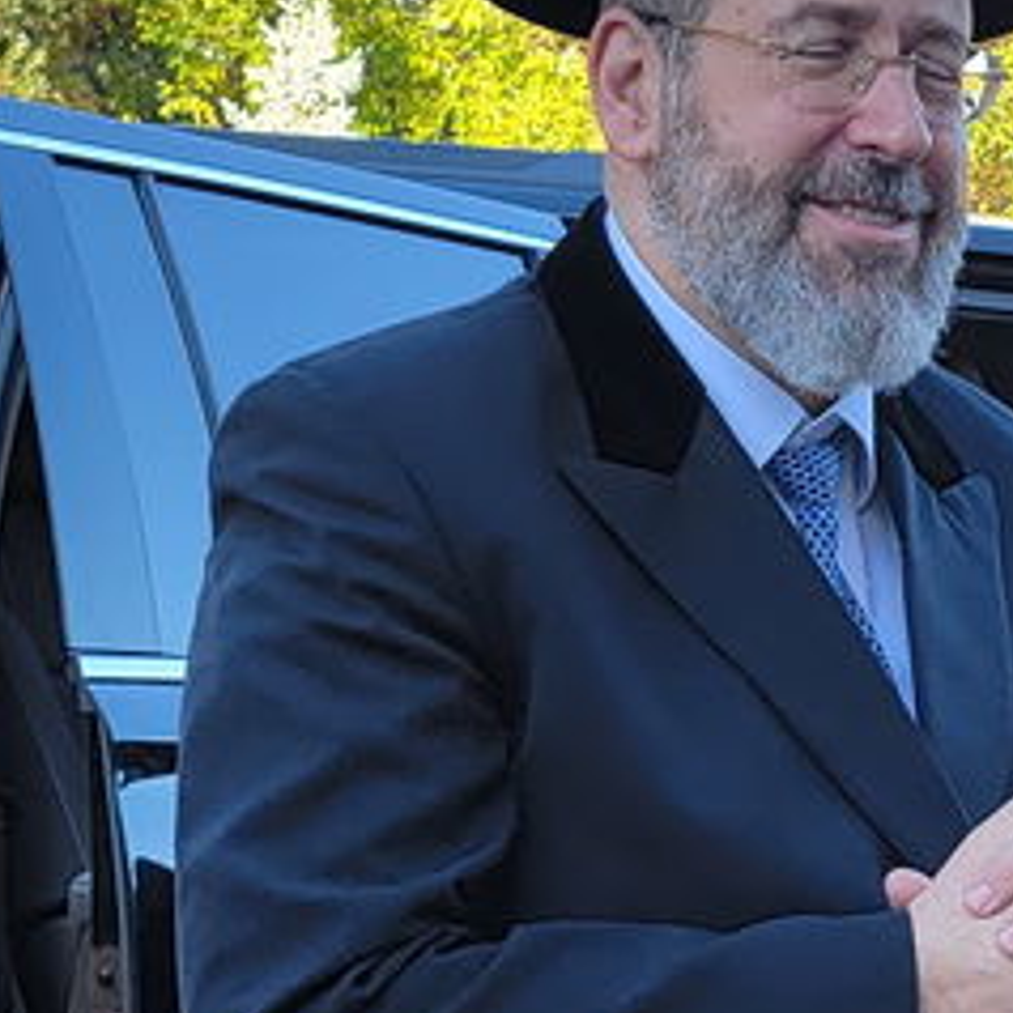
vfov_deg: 13.7
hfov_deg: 13.5
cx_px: 1234
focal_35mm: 125
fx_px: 4139
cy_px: 1132
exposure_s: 1/120
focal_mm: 6.7
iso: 20
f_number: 1.8
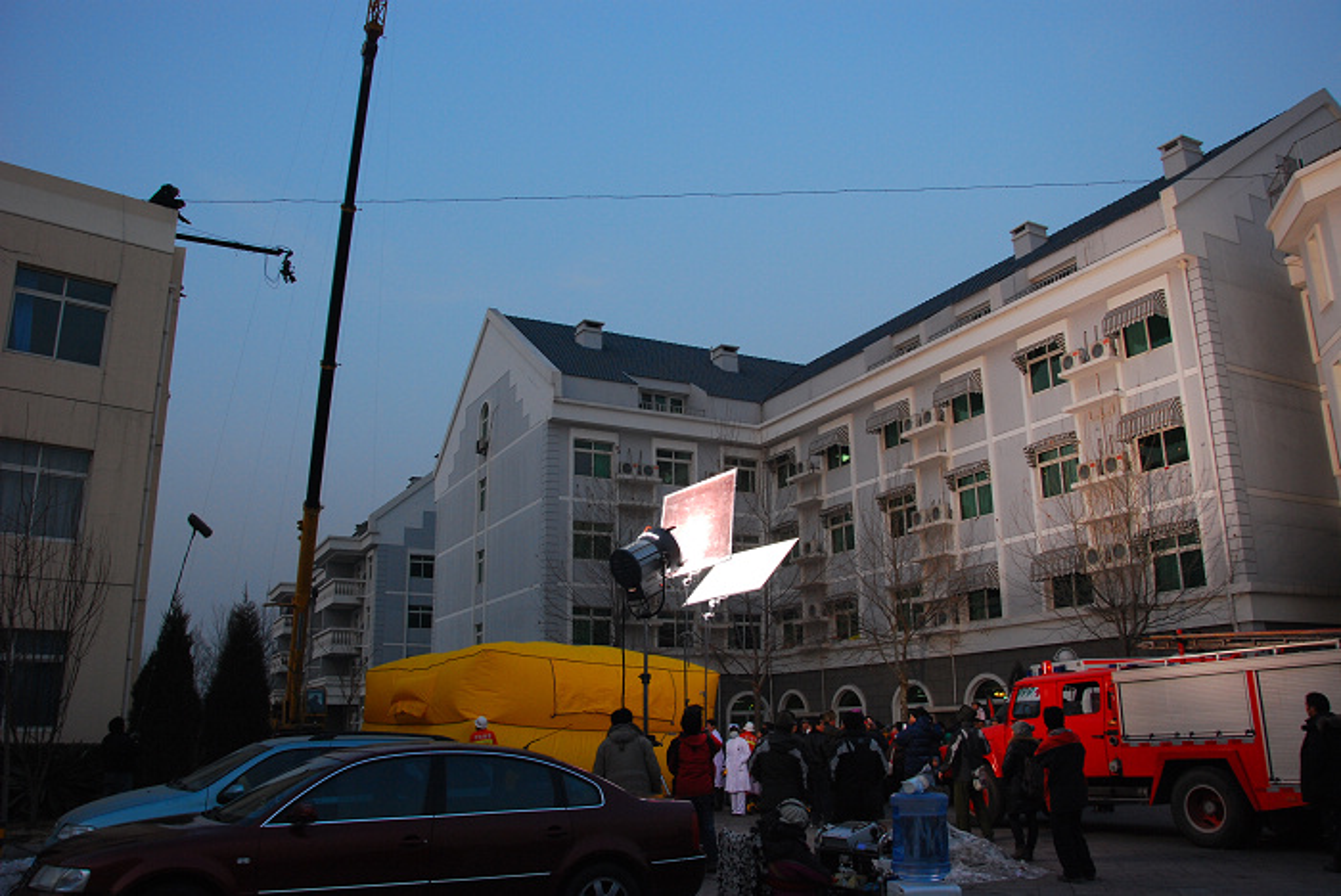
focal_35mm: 27
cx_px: 670
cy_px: 448
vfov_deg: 48.0
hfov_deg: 67.3
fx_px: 1007
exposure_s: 1/60
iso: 400
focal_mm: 18
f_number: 5.6
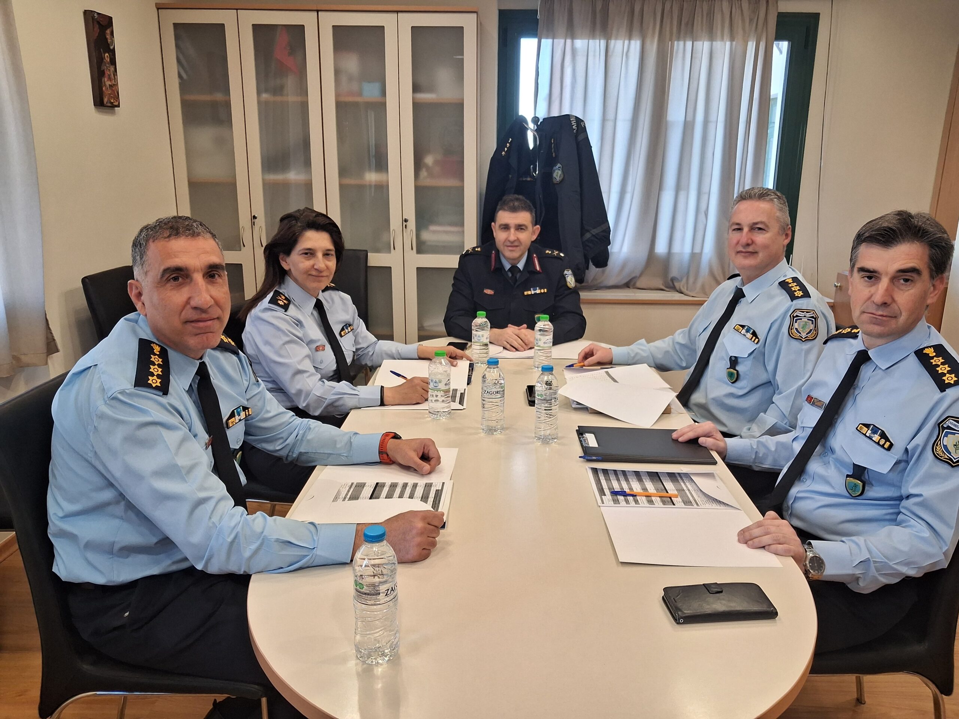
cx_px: 480
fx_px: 748
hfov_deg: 65.3
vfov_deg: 51.4
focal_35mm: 27
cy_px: 360
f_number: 1.8
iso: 250
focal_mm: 4
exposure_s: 1/100
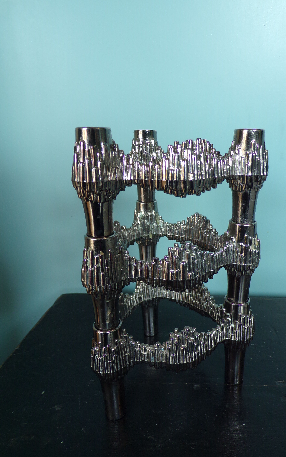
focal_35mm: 26
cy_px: 228
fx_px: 324
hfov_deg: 47.3
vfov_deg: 70.4
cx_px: 171
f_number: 3
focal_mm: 4.3
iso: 164
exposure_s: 1/34
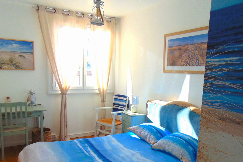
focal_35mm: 31
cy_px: 105
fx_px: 209
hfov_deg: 60.3
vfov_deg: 41.9
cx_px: 121
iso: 80
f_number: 3
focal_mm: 4.5
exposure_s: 1/160
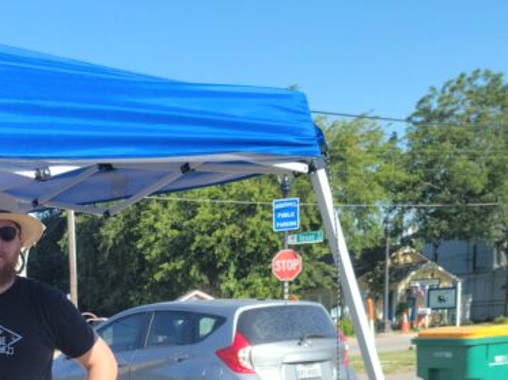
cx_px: -149
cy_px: 500
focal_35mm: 80
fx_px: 1173
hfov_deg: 22.0
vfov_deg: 17.3
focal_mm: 5.9
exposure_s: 1/465
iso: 25
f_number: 2
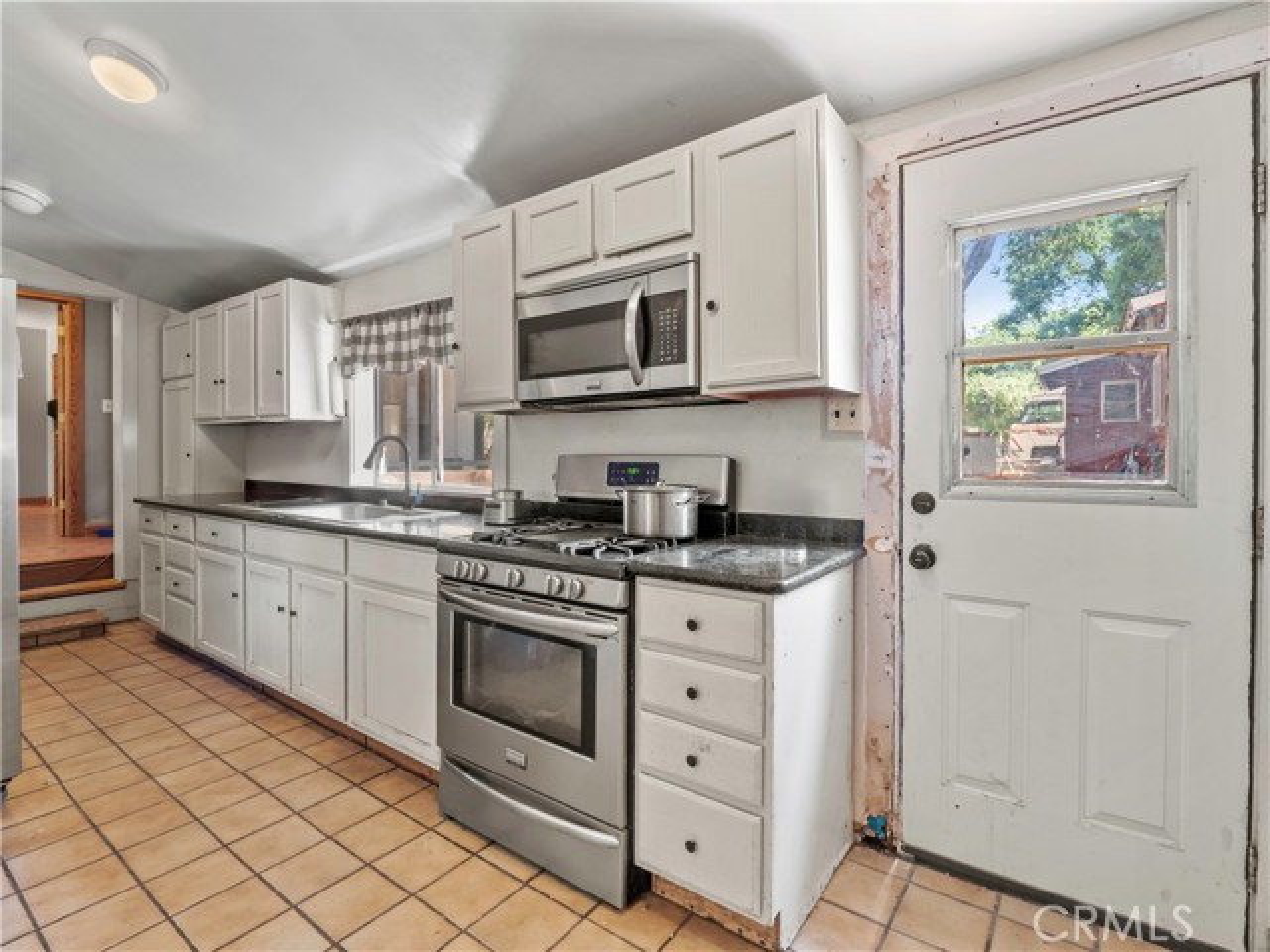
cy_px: 476
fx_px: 587
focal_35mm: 16
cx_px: 635
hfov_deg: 94.5
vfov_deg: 78.1
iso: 200
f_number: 8
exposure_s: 2.5
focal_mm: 8
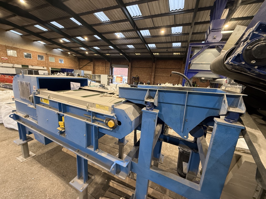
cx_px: 133
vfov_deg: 85.7
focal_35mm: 14
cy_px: 100
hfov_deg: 102.1
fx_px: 108
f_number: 2.2
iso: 200
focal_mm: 2.22
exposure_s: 1/50
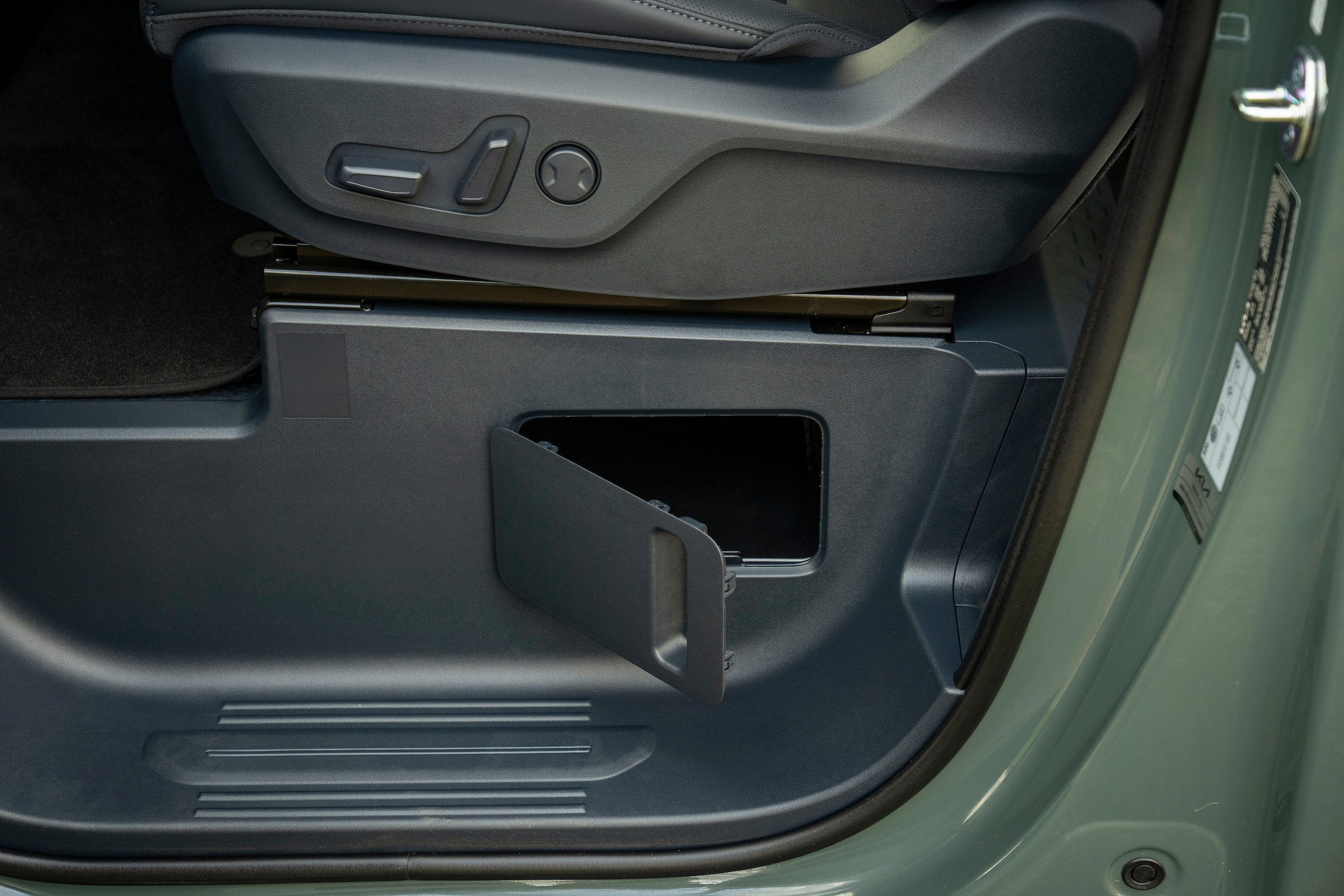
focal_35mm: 66
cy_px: 448
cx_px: 672
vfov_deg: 20.6
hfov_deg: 30.5
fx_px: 2464
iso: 800
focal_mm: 66
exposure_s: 1/50
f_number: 5
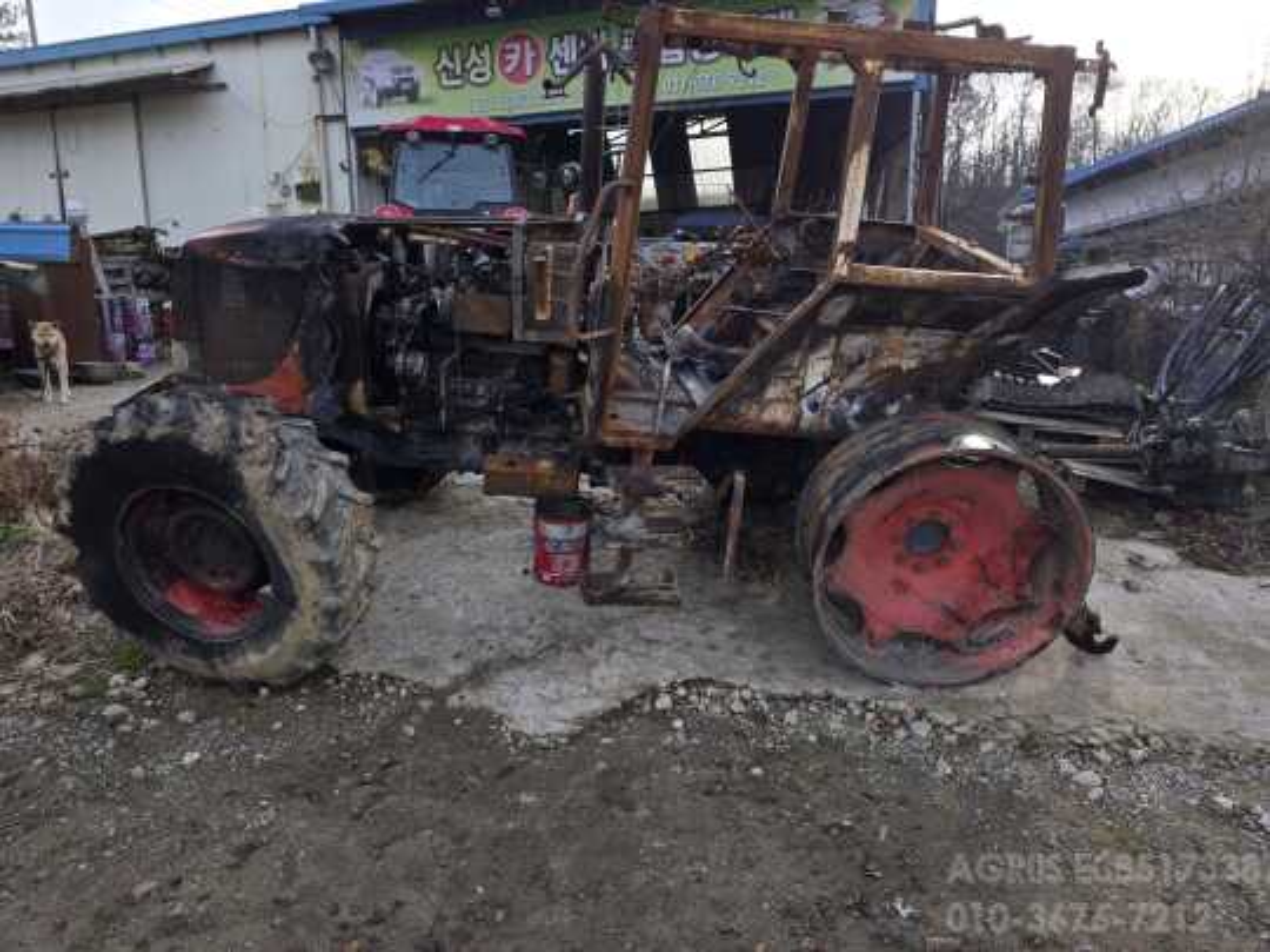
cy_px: 476
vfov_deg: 58.9
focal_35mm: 23
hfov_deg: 73.9
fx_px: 844
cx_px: 635
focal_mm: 6.3
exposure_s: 1/199
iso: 12
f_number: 1.7
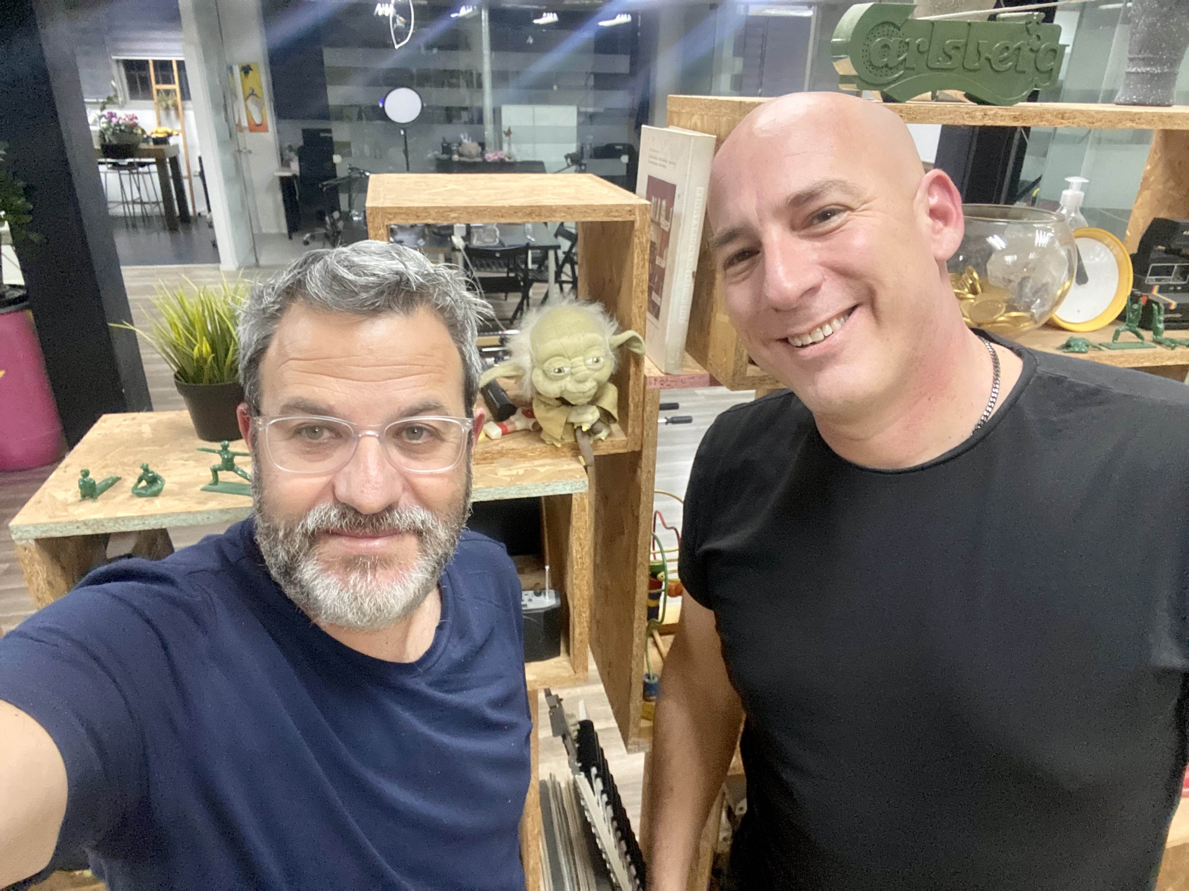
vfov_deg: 58.9
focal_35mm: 23
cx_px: 594
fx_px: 790
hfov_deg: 73.9
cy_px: 446
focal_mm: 2.71
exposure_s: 1/50
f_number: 2.2
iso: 320
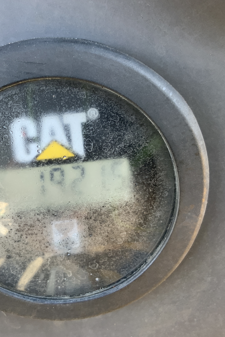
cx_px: 89
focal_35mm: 41
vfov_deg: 47.4
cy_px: 166
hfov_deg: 32.5
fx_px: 384
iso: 64
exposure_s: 1/109
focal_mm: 3
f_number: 1.8
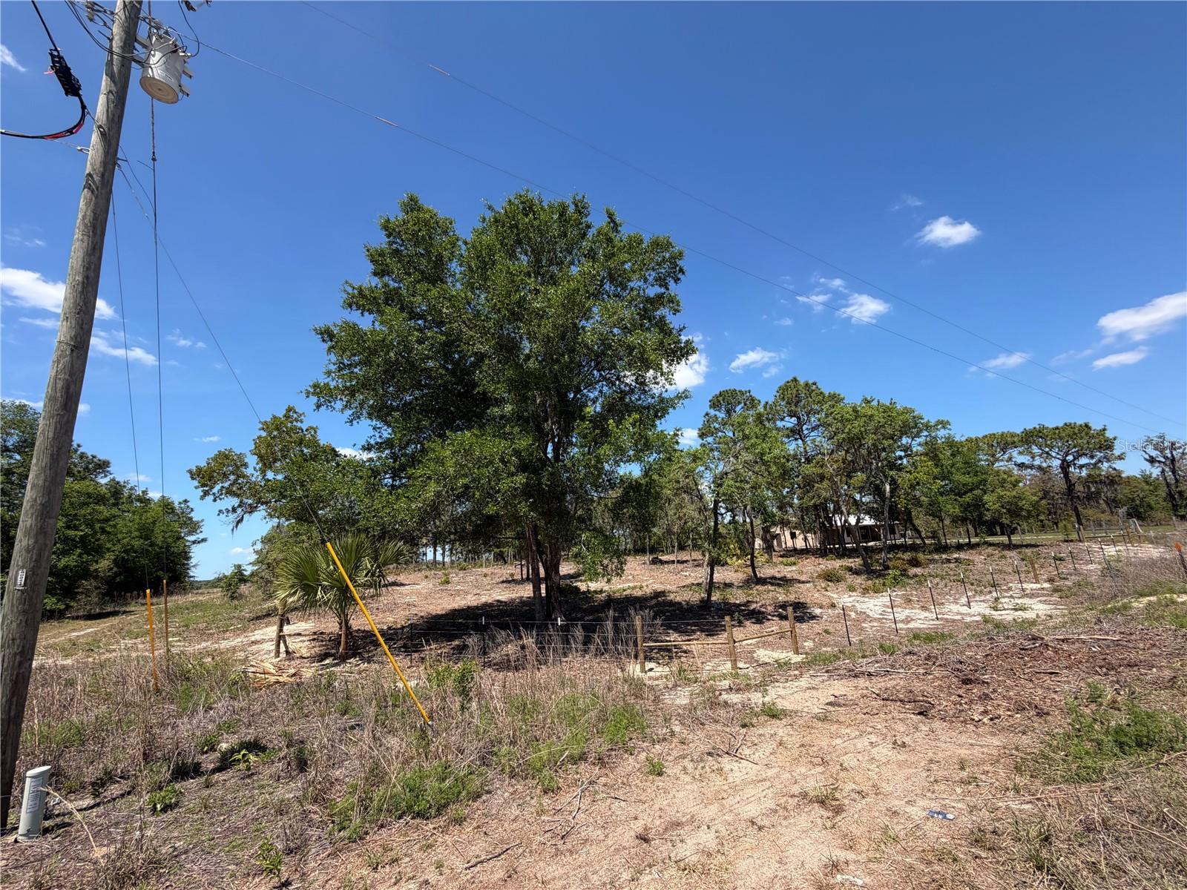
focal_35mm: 14
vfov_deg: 85.7
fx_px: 480
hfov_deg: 102.1
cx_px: 594
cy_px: 445
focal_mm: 2.22
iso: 25
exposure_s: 1/770
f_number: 2.2
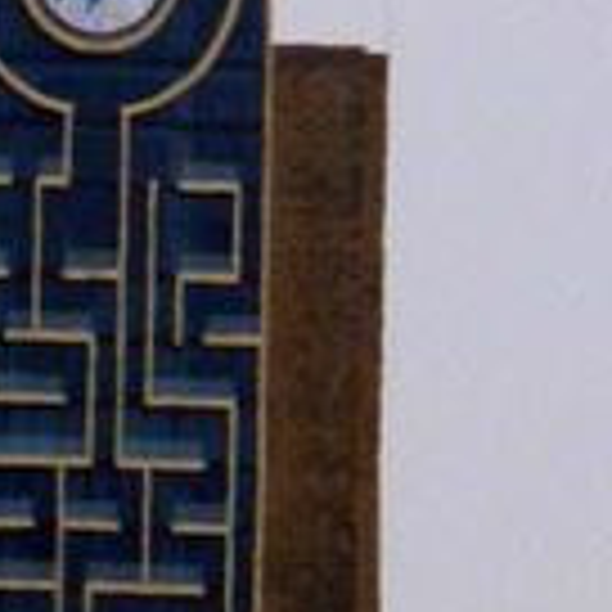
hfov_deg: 0.9
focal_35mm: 2055
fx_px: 41105
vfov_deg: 0.9
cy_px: -1094
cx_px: -1395
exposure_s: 1/400
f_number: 5.4
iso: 160
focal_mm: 55
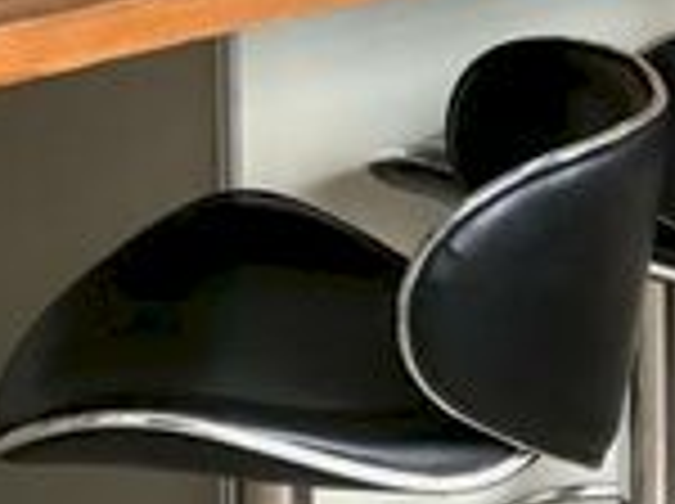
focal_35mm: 131
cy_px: -313
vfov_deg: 10.8
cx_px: 108
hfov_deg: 15.0
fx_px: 2550
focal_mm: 3.99
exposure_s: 1/25
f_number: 1.8
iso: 32
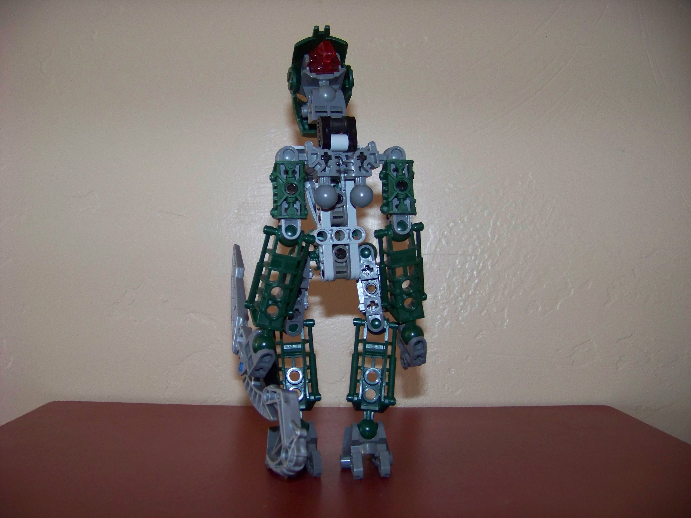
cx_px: 346
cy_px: 259
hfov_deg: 51.4
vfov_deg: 39.7
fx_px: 719
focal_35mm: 36
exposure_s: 1/30
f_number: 2.8
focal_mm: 5.85
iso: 200
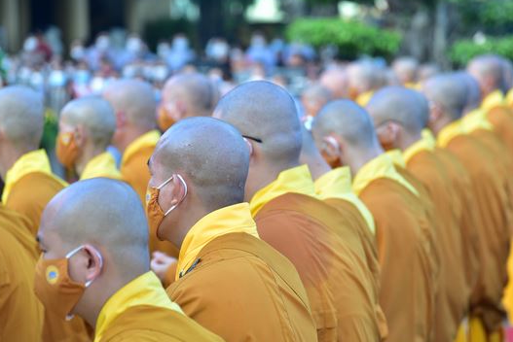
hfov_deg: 13.9
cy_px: 203
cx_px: 270
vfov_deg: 9.3
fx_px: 2110
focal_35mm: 148
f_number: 4
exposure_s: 1/50
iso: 100
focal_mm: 120
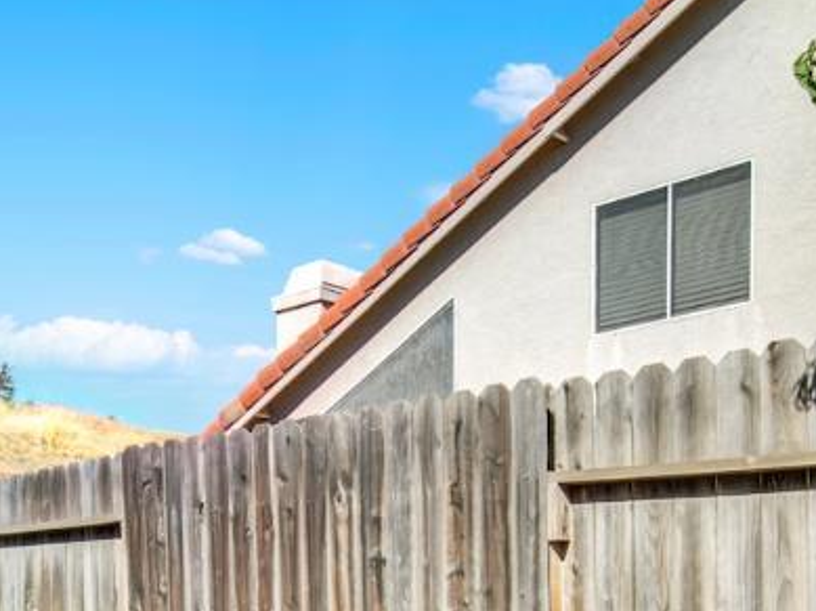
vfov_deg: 26.0
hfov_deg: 36.6
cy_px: 661
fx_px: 1225
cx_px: 294
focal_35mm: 52
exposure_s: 1/25
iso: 100
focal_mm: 14
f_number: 14
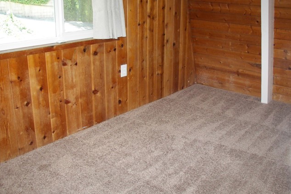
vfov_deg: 35.0
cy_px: 94
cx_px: 147
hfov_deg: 50.7
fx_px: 307
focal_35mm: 38
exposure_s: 1/30
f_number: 2.8
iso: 100
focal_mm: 6
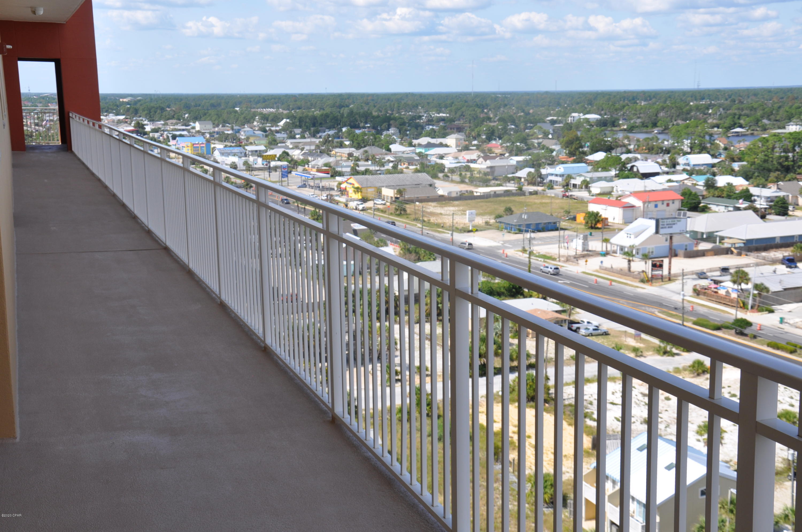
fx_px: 1001
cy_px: 266
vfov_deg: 29.8
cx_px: 401
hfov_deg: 43.7
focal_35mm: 45
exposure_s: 1/320
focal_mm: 30
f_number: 9
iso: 200
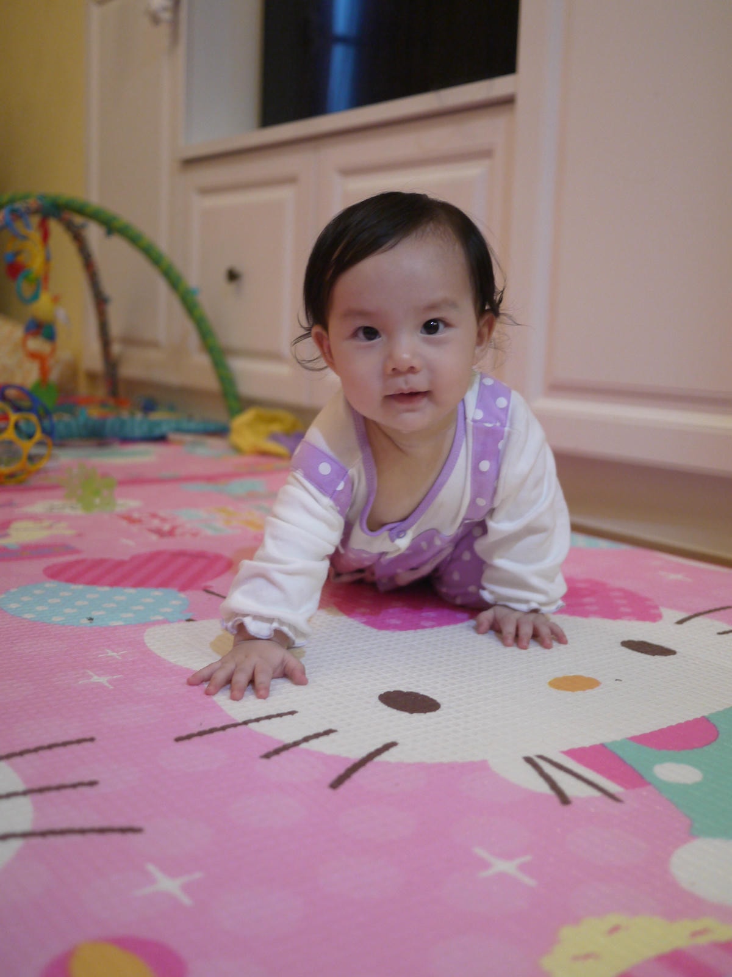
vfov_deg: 46.8
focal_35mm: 40
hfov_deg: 36.0
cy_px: 488
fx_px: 1128
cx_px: 366
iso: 500
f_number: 1.7
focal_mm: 20
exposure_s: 1/60
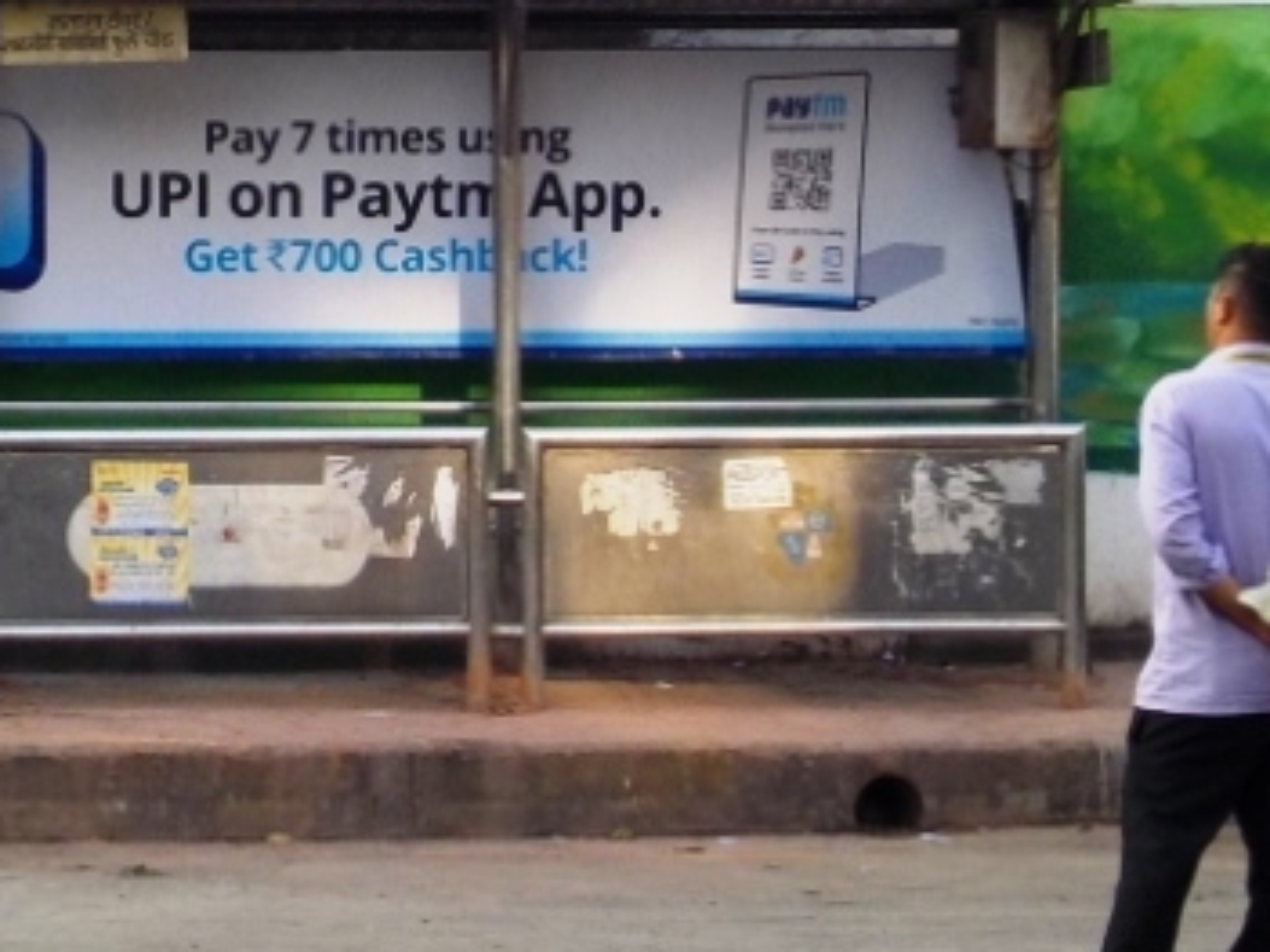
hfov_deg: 17.5
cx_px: 177
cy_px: 246
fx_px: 4071
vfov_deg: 13.3
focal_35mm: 111
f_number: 3.7
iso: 125
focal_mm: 5.2
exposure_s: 1/160
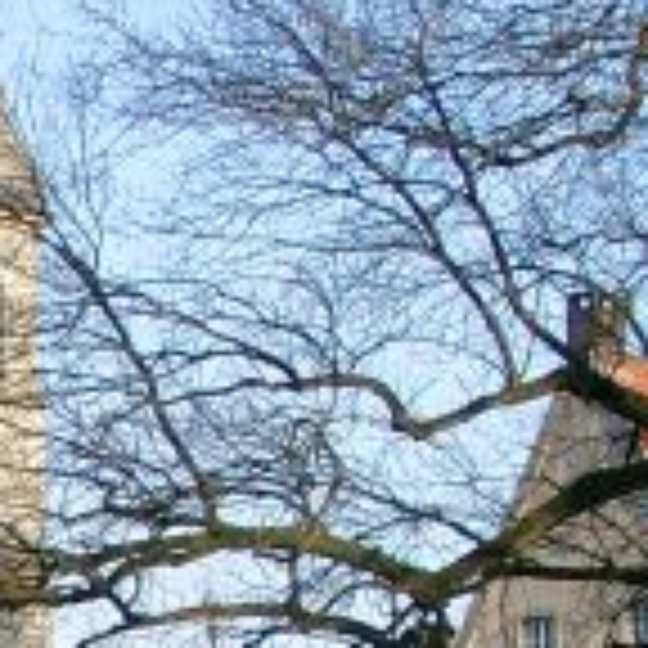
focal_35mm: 186
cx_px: -369
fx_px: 3939
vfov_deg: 9.3
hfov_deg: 9.1
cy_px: 806
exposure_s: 1/322
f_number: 4
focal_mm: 8.02
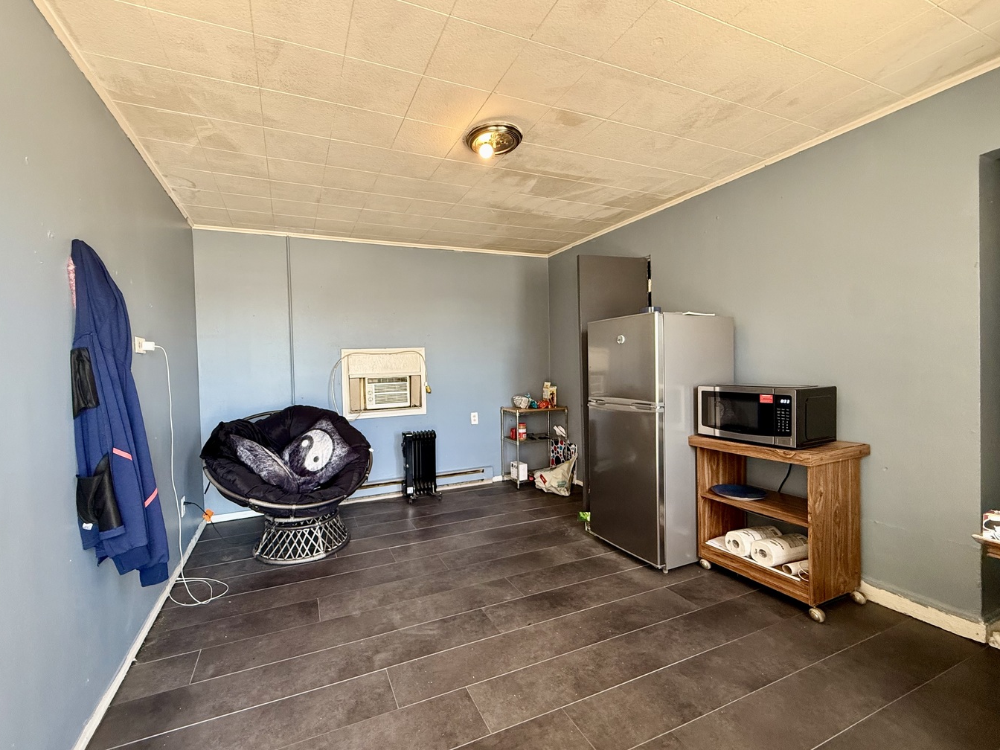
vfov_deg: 81.7
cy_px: 378
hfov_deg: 98.0
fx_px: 433
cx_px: 468
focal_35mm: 15
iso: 250
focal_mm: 2.22
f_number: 2.2
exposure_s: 1/120
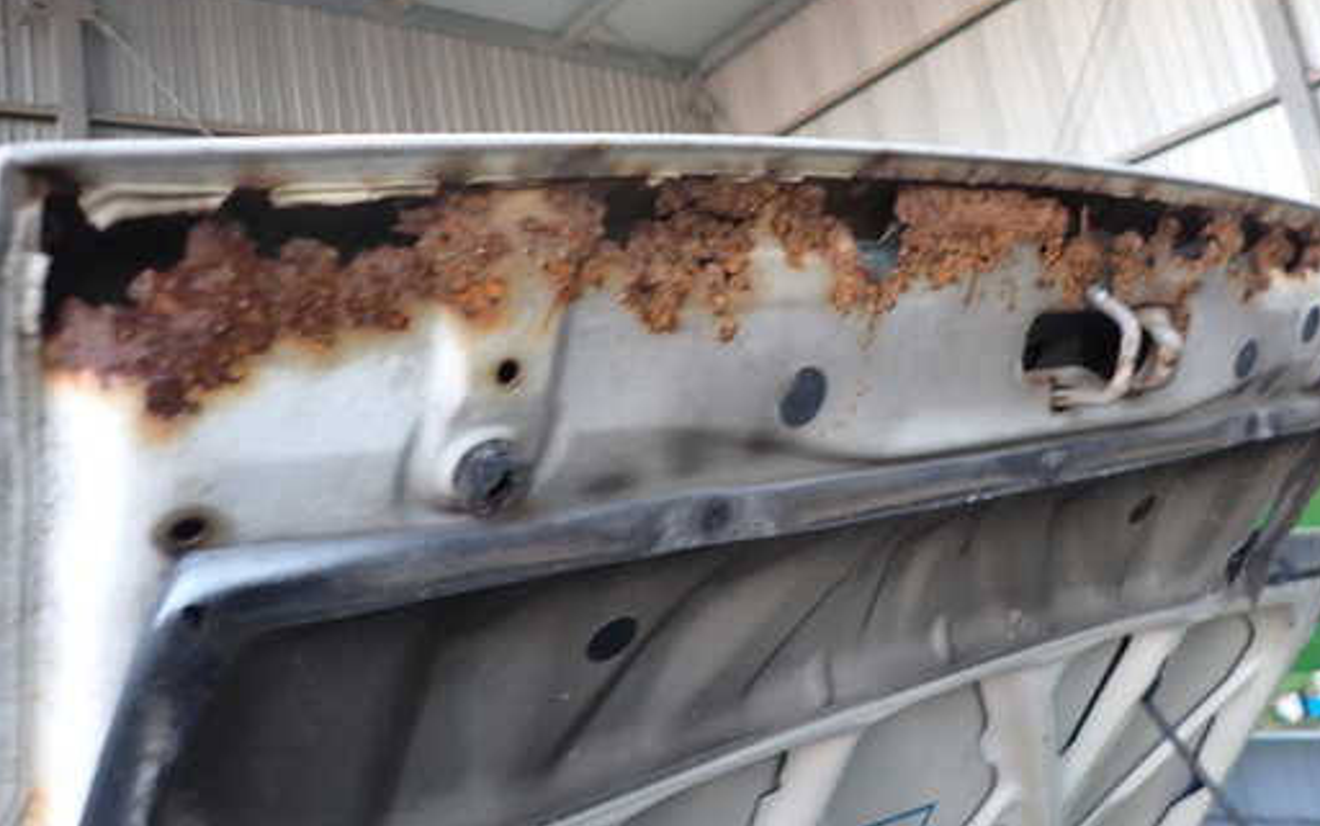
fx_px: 1116
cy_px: 317
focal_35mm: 31
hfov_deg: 60.9
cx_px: 764
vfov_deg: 40.4
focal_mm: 4.5
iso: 200
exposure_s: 1/30
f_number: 2
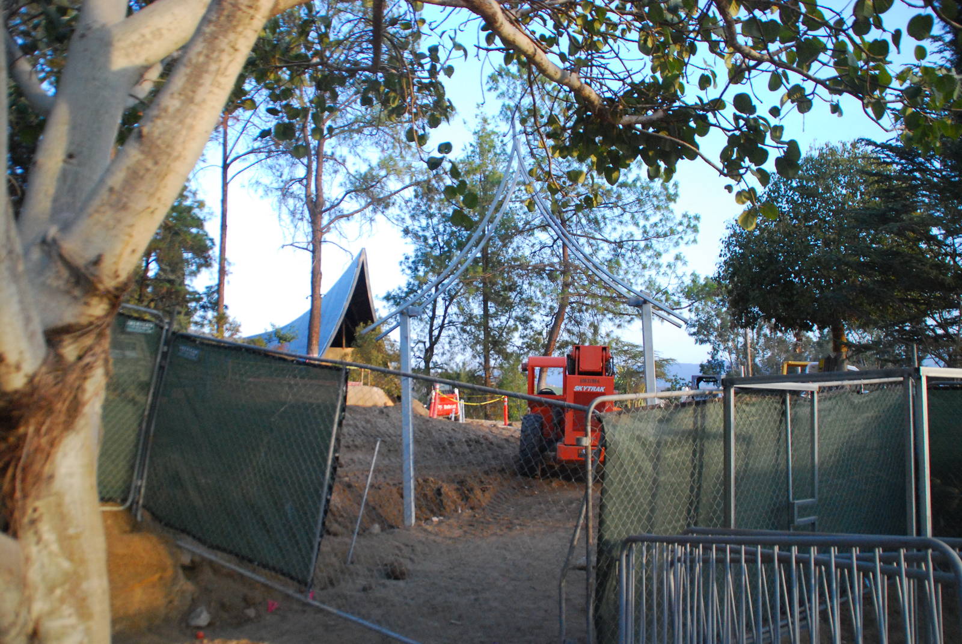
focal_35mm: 27
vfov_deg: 48.0
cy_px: 322
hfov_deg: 67.3
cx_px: 481
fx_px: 722
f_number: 4.5
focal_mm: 18
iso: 1250
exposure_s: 1/800
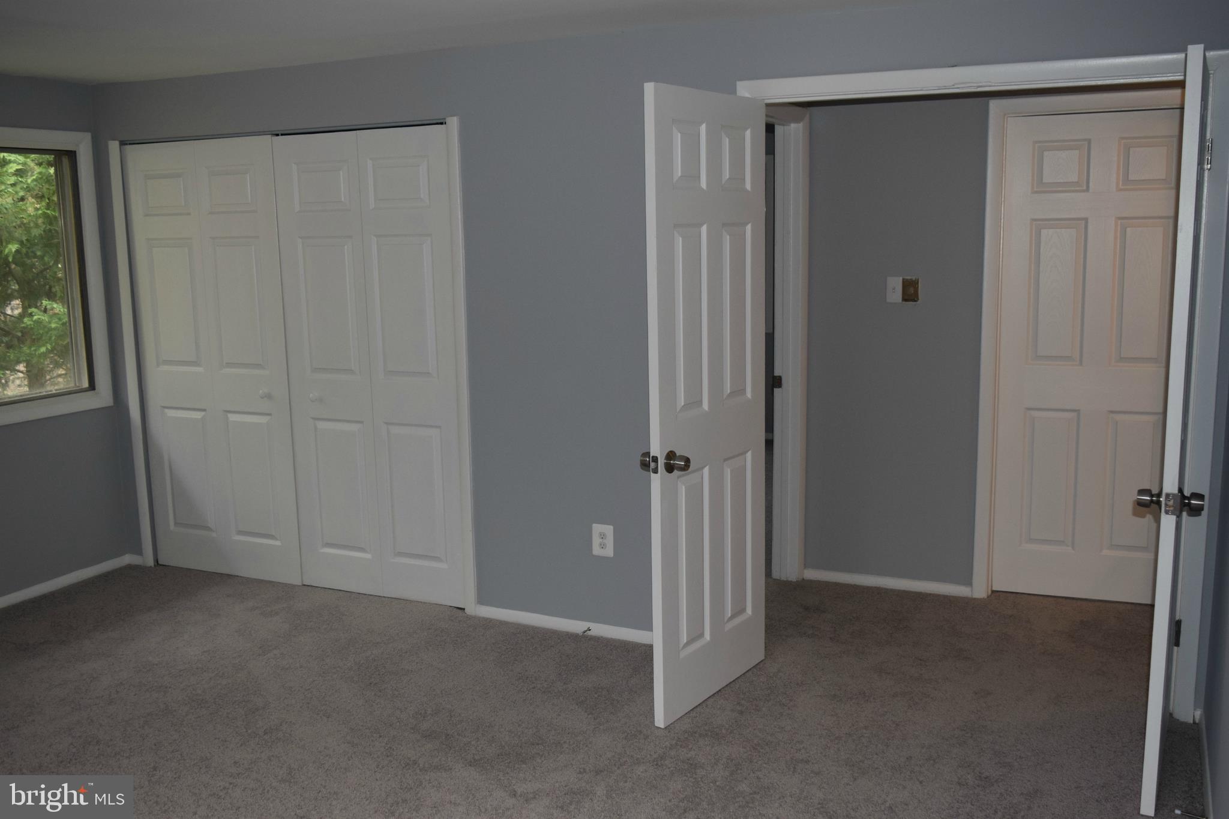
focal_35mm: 33
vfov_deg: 39.9
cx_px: 614
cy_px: 410
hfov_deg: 57.2
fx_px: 1126
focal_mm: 22
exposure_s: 1/80
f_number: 4.5
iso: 800
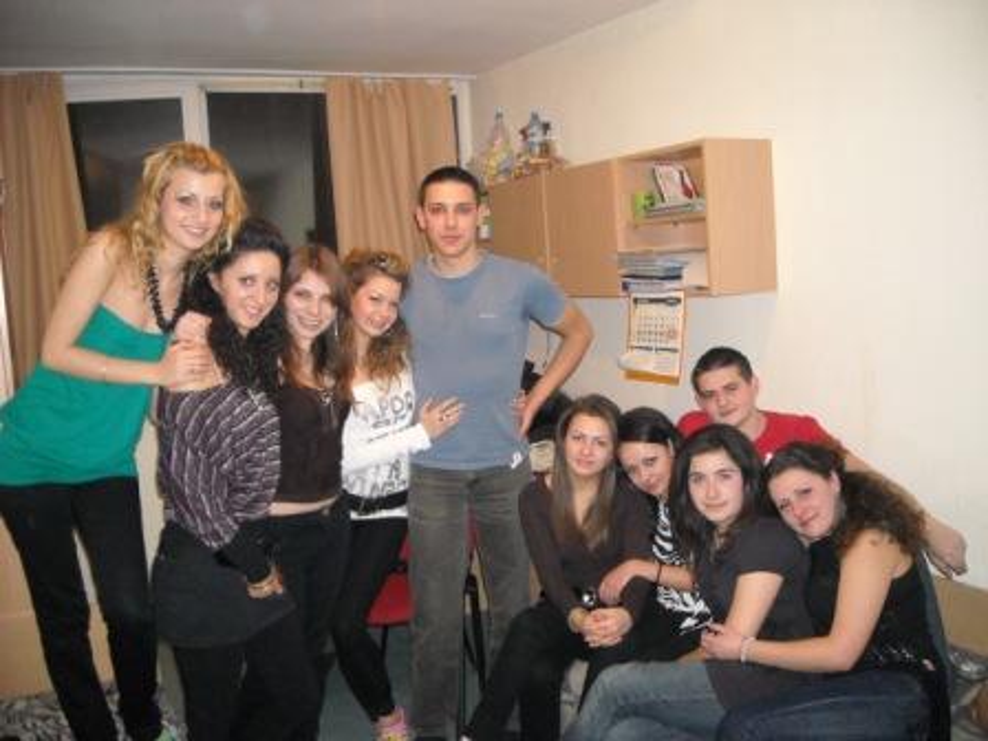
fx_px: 999
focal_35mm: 35
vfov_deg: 40.7
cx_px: 494
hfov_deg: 52.6
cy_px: 370
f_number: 2.8
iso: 400
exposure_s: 1/60
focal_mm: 5.7
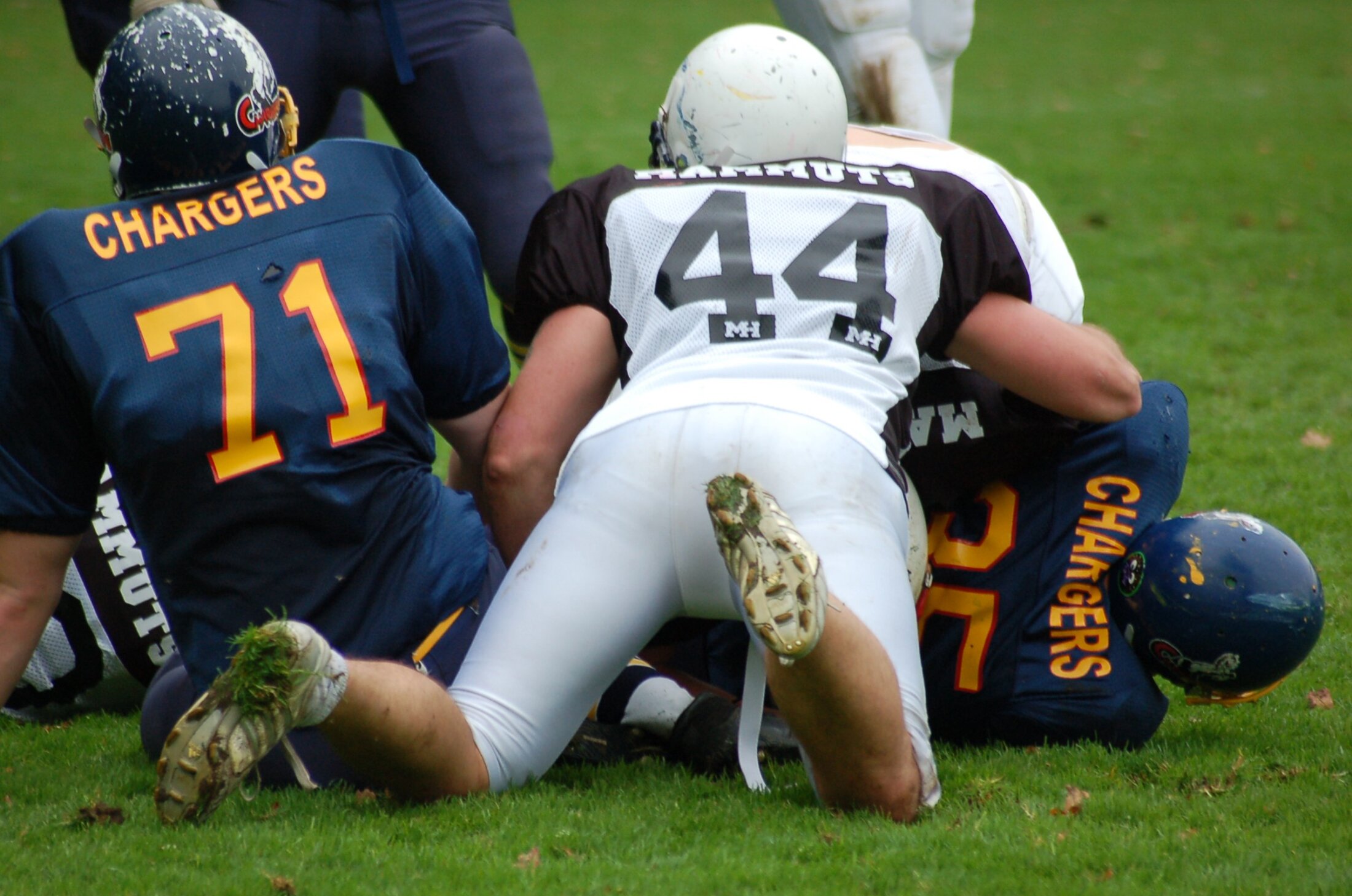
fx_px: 13494
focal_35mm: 360
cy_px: 448
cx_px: 676
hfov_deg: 5.7
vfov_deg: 3.8
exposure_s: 1/500
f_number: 5.3
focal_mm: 240
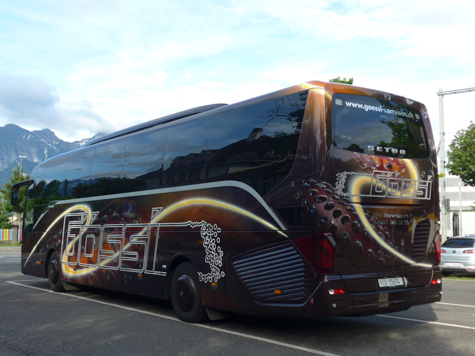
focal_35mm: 44
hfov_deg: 42.9
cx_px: 238
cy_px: 178
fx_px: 604
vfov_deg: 32.9
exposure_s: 1/500
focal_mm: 9
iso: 80
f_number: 2.8
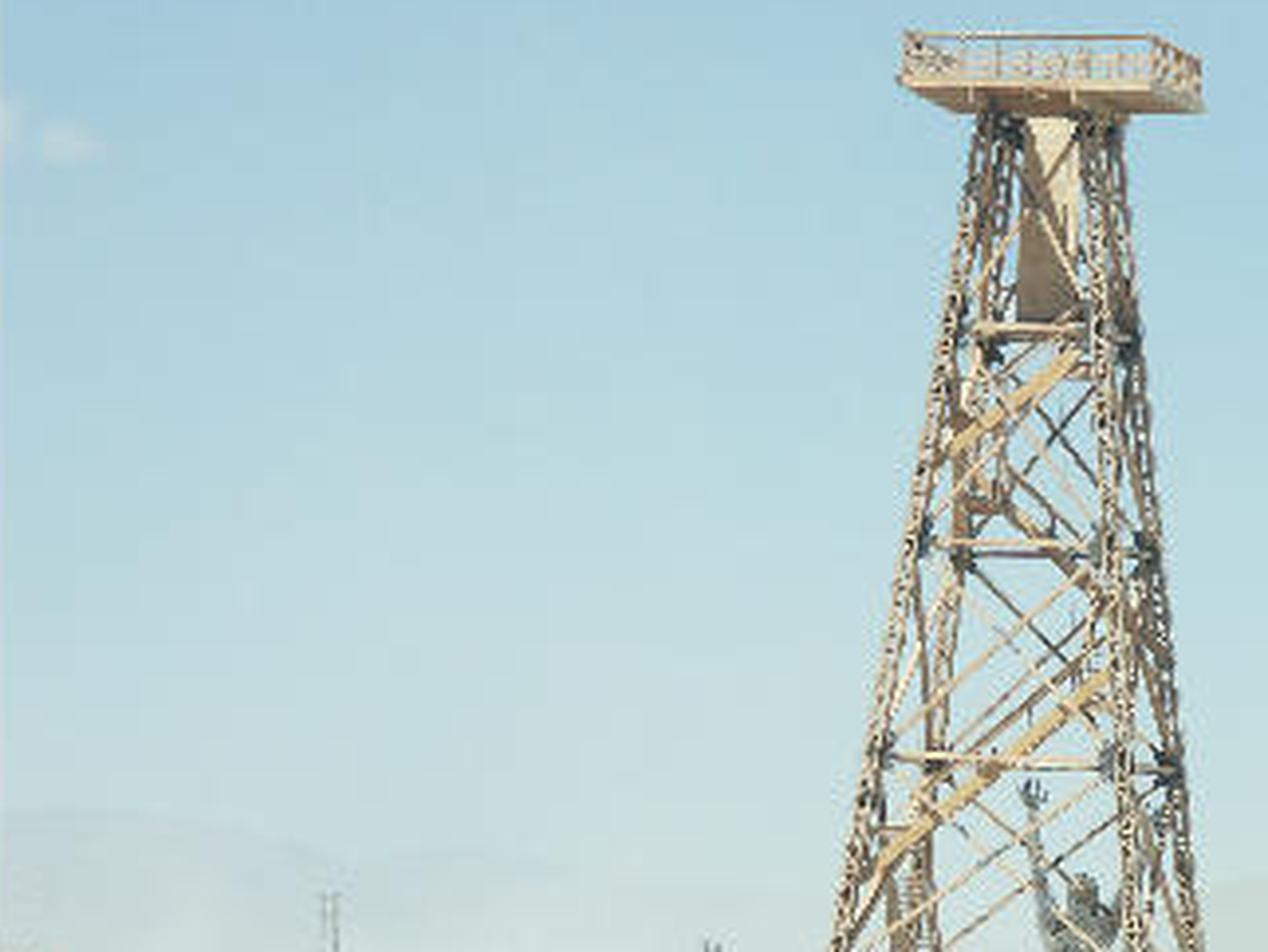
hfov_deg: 7.0
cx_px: 1030
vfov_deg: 5.3
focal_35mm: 281
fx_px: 10301
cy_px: 582
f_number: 7.1
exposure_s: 1/800
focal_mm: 42.93
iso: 100
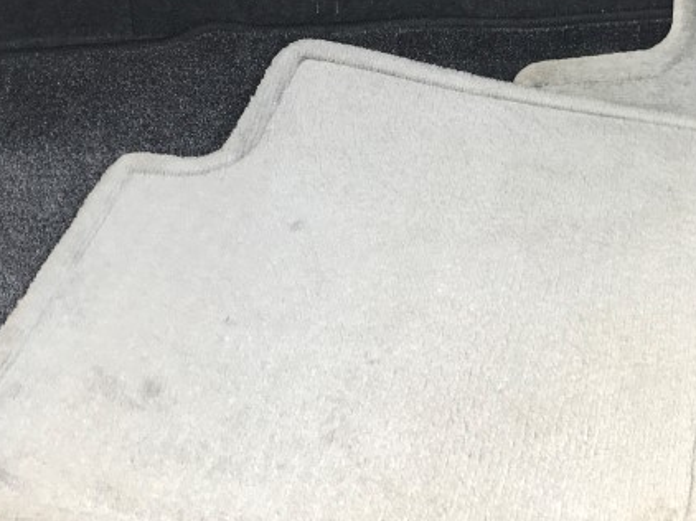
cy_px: 86
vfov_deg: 21.3
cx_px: 534
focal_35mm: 68
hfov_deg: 28.1
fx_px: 1366
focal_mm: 3.99
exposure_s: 1/287
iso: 20
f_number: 1.8
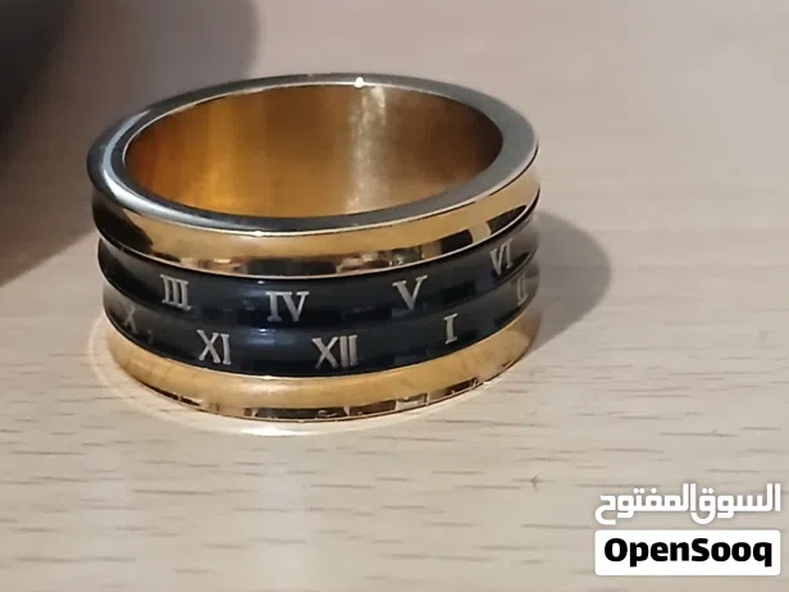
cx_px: 402
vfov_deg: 51.4
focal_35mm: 27
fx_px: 615
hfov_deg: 65.3
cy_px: 299
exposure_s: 1/16.7
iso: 800
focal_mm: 3.98
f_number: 1.8
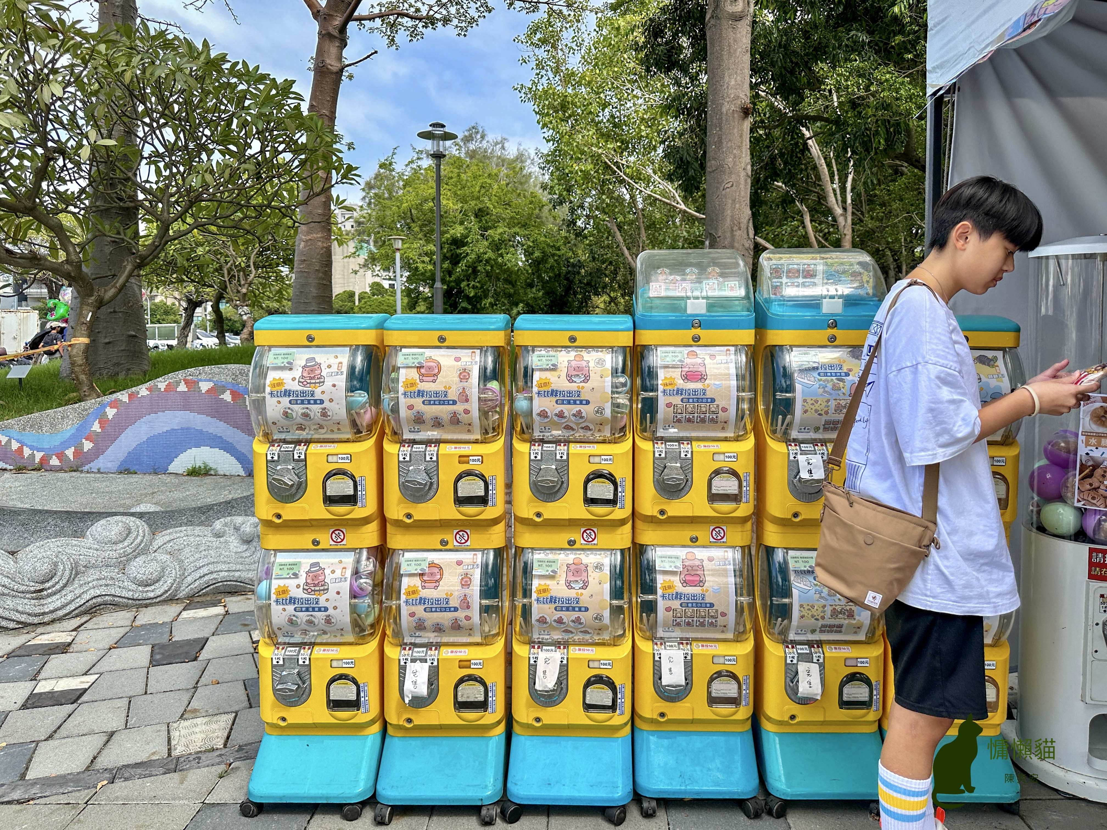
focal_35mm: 24
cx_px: 554
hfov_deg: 71.6
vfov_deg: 56.8
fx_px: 768
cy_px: 415
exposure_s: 1/3200
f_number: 1.8
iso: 80
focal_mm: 6.86
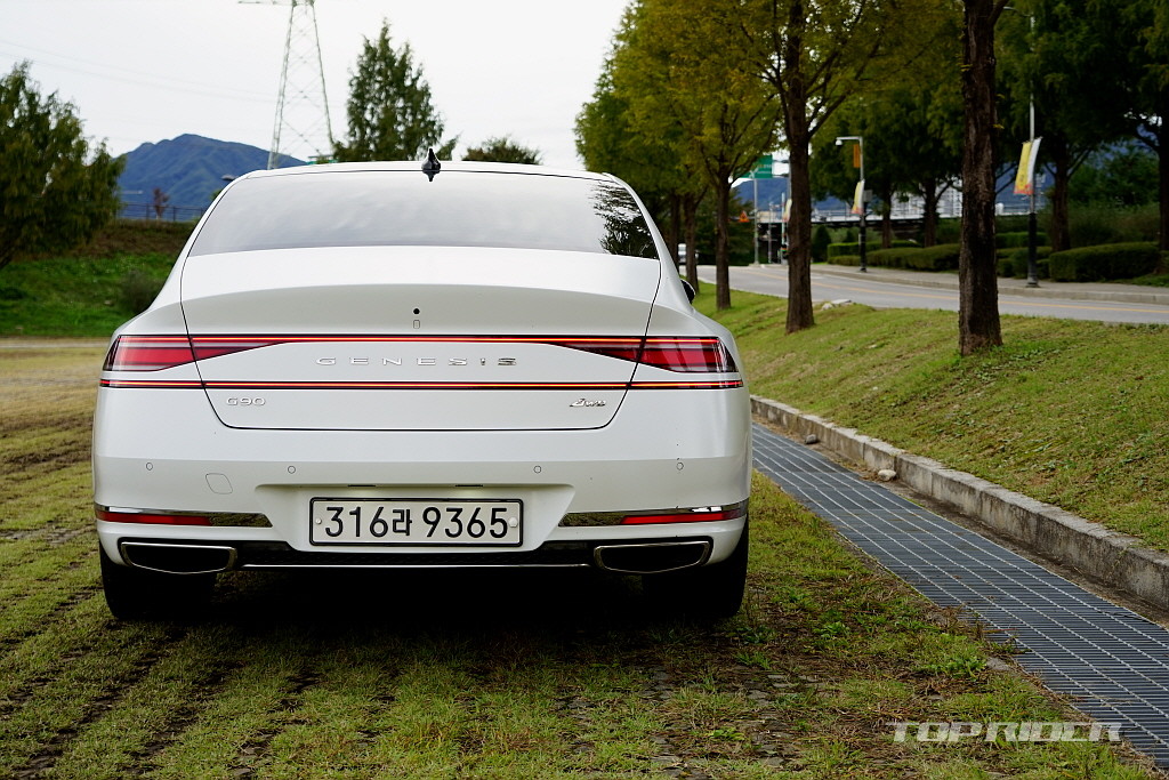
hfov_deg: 41.9
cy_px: 390
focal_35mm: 47
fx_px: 1526
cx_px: 584
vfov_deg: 28.7
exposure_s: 1/60
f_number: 4
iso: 100
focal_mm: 47
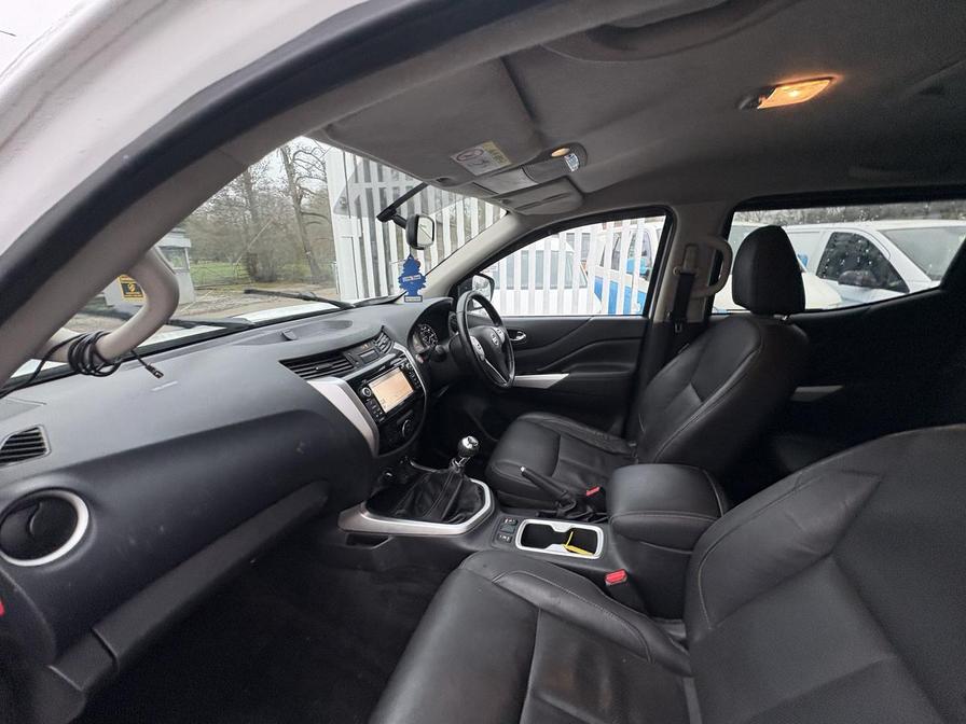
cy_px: 362
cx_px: 483
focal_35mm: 14
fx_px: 391
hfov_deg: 102.1
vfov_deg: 85.7
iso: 200
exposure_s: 1/99
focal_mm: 2.22
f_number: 2.2
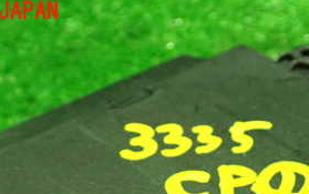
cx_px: 189
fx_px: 691
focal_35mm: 82
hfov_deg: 25.1
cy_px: 247
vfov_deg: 15.3
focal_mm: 6.37
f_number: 2.5
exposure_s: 1/20
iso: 800
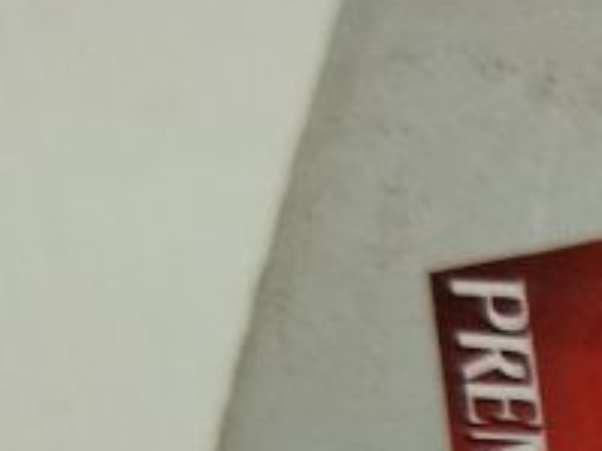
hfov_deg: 10.4
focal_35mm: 163
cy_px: 908
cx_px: 1473
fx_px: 2833
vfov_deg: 8.6
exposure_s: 1/205
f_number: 1.79
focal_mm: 4.71
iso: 100
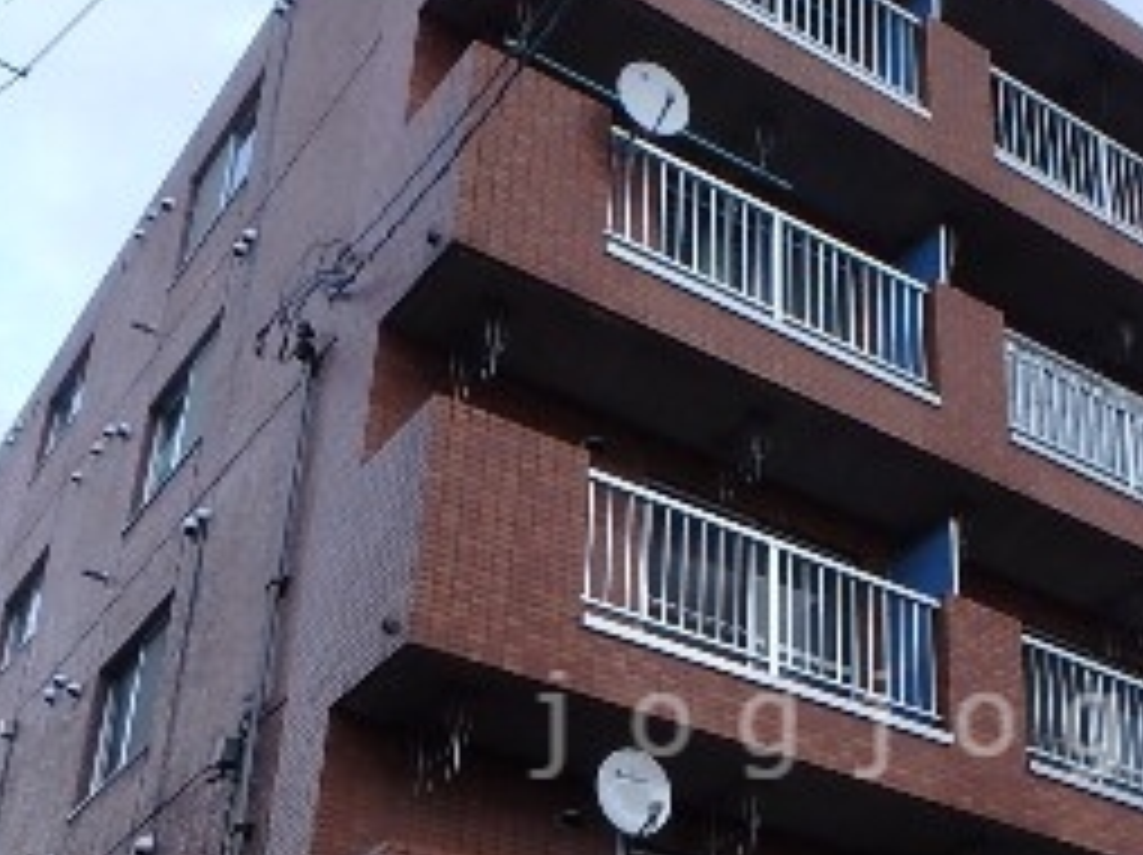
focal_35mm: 53
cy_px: 724
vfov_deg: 26.8
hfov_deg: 35.5
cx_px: 837
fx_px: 1748
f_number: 3.5
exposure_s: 1/320
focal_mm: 3.7
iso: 125
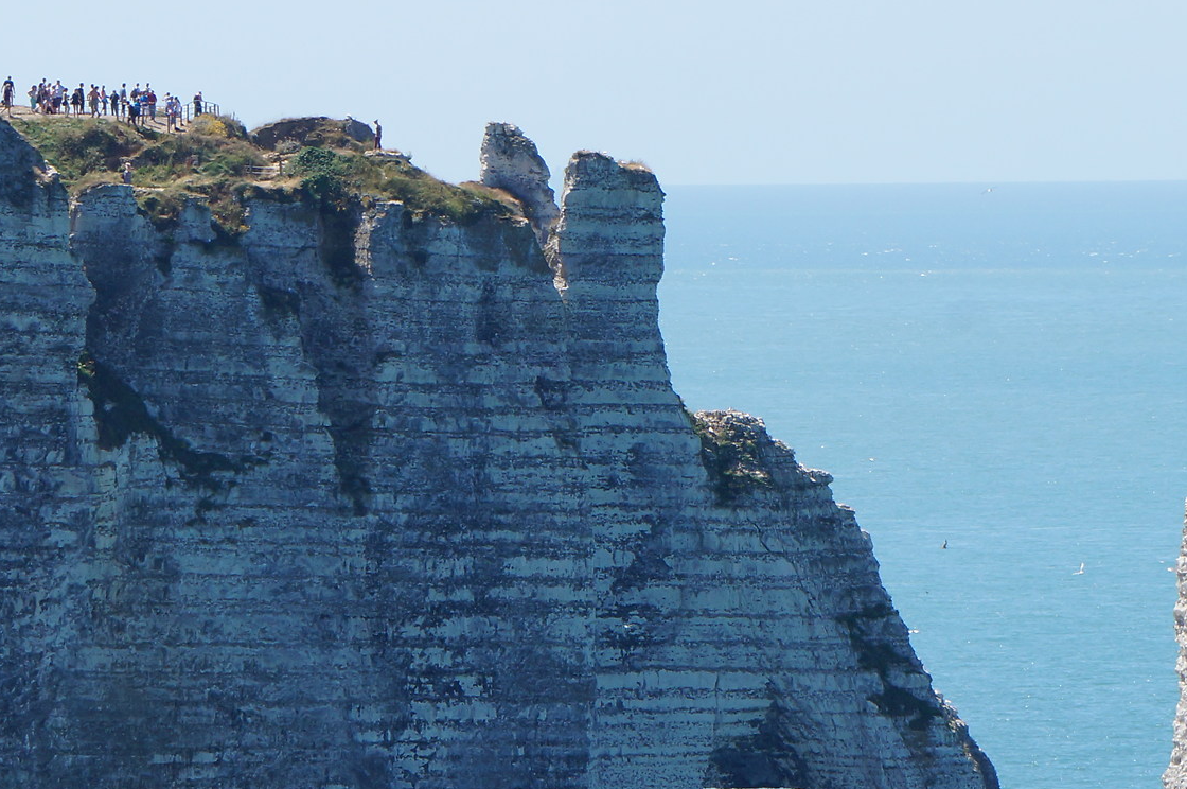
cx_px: 410
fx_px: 16831
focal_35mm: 511
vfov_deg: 2.7
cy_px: 809
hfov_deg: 4.0
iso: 200
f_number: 13
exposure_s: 1/250
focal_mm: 159
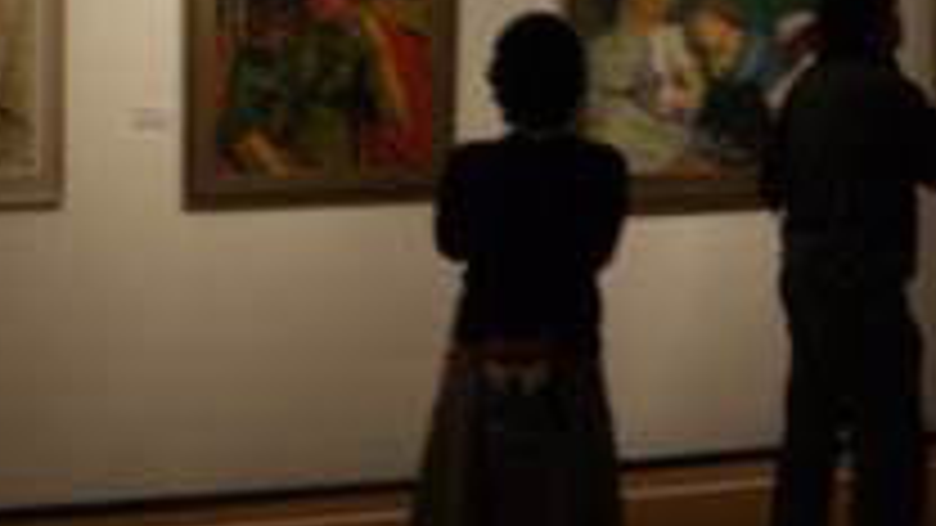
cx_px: 212
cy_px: 121
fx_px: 1588
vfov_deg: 18.7
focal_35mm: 64
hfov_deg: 32.1
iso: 200
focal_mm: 5.8
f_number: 2.6
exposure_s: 1/13
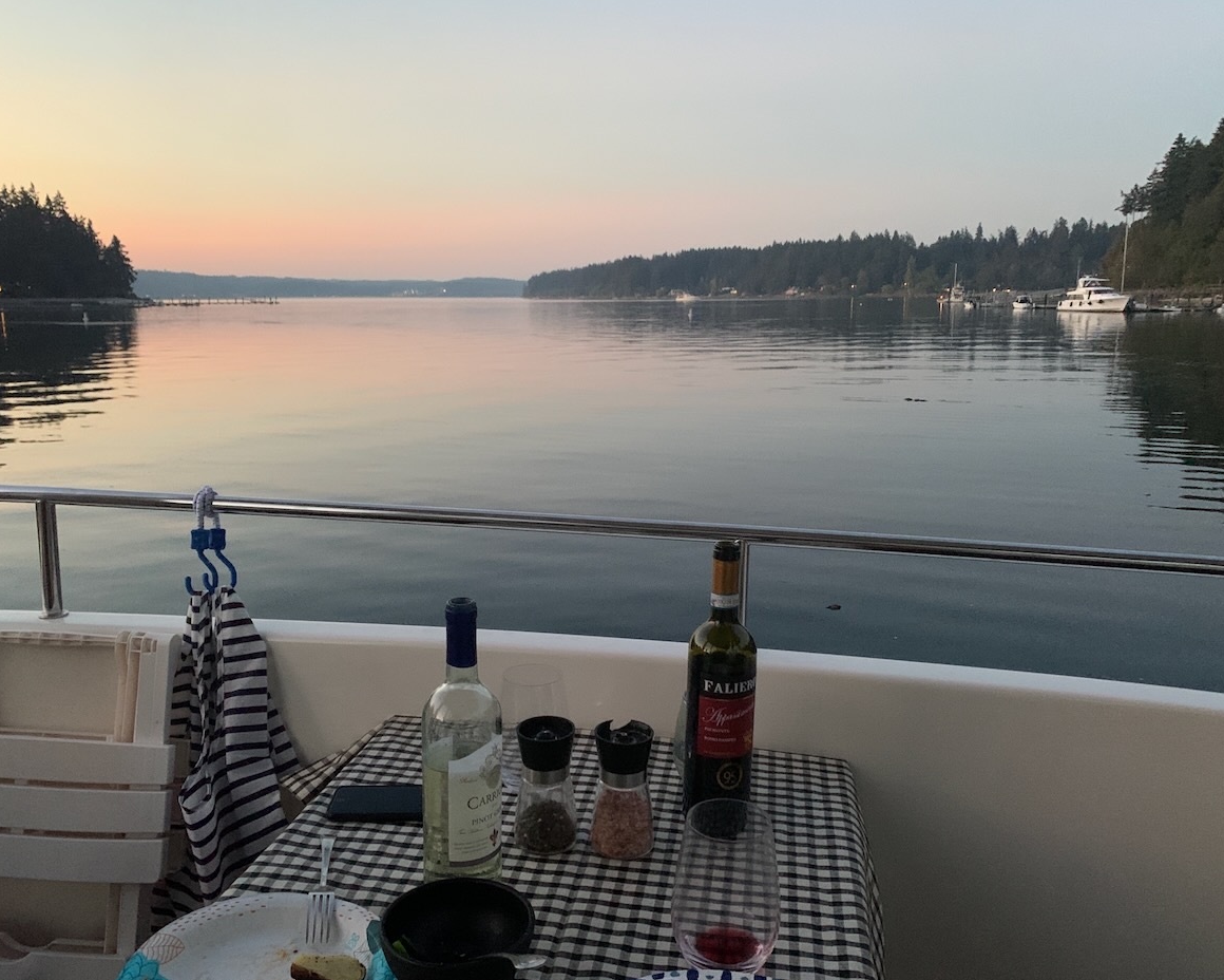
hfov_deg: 62.2
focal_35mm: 28
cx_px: 604
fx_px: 1014
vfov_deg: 51.5
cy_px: 506
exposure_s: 1/30
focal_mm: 4.25
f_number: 1.8
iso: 500
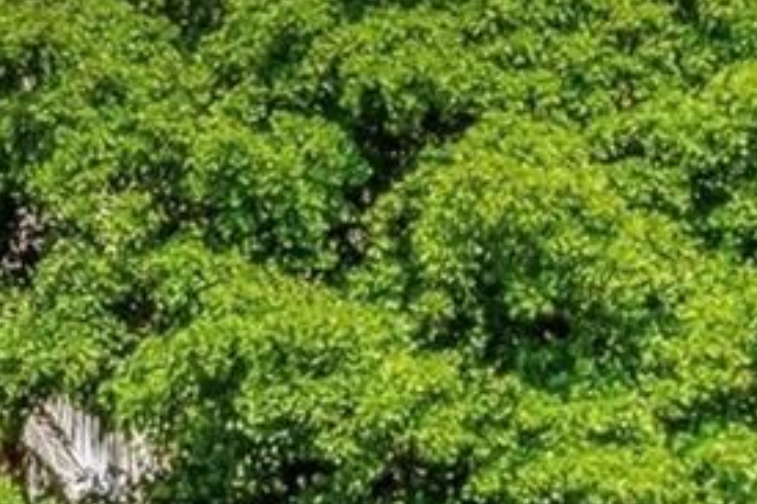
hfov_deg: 13.0
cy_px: 77
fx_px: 2816
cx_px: -818
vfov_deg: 10.2
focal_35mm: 134
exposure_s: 1/500
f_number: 8
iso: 640
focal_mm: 15.1
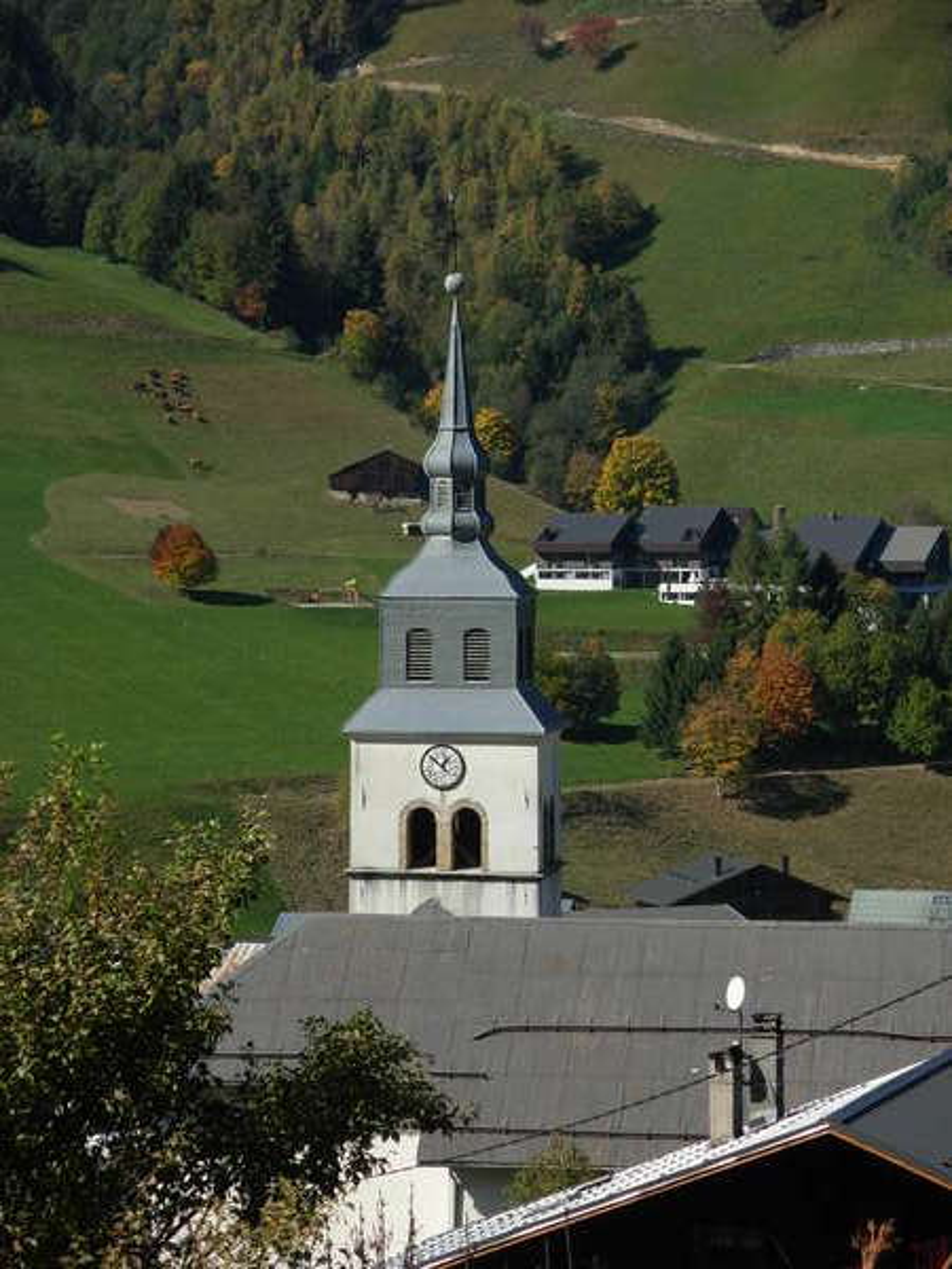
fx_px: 5207
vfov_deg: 13.9
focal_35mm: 142
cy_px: 634
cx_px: 476
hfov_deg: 10.4
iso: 79
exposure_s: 1/724
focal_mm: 23.5
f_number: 4.5
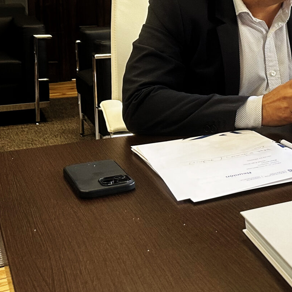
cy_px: 46
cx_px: 451
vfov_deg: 25.2
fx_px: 639
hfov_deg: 21.2
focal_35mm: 67
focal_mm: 6.86
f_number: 1.78
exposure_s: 1/117
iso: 200
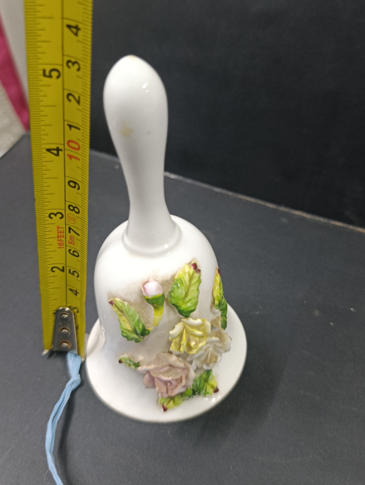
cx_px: 183
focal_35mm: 33
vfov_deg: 54.9
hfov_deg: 43.0
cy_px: 193
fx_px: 463
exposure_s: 1/25
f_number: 1.65
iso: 1322
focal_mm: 6.11
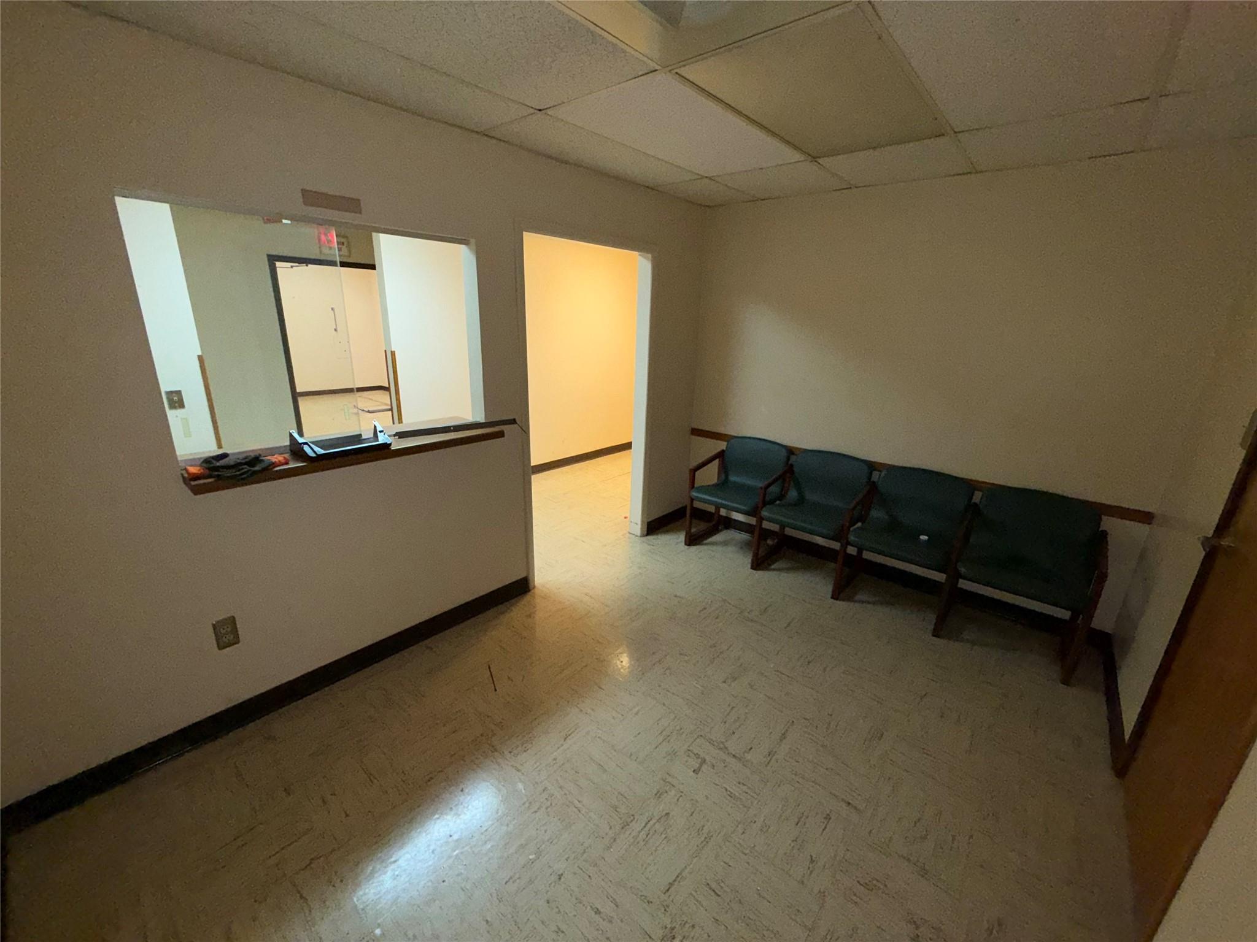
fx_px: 508
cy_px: 471
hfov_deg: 102.1
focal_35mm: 14
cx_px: 628
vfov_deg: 85.7
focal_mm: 2.22
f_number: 2.2
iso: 80
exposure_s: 1/119
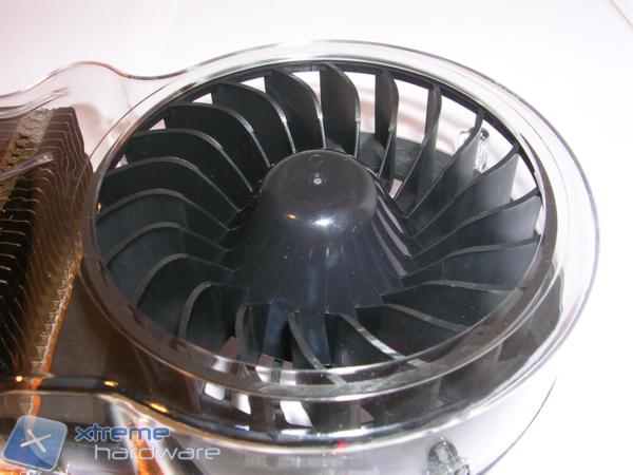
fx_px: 695
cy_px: 238
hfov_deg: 49.0
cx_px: 316
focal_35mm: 38
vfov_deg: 37.7
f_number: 5.6
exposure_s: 1/60.1
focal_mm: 5.8
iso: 50
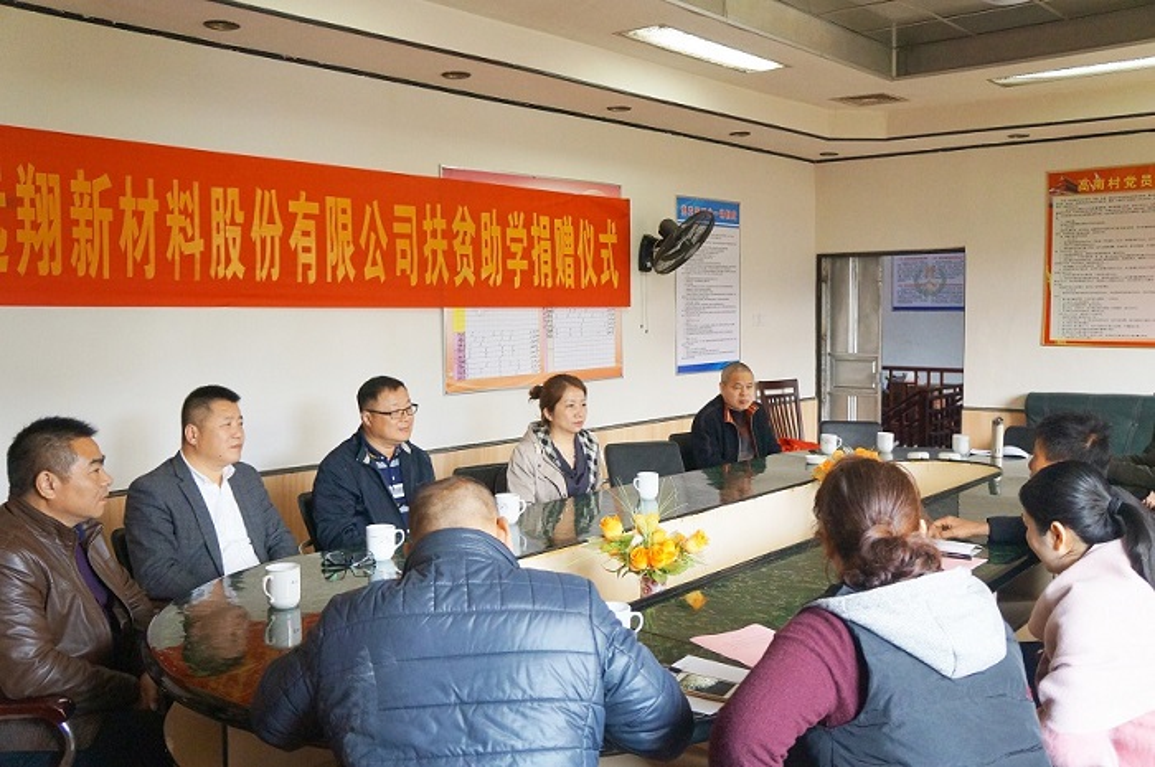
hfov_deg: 57.3
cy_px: 384
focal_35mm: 33
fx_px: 1058
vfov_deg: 39.9
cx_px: 578
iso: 1600
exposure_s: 1/160
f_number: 4
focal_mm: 22
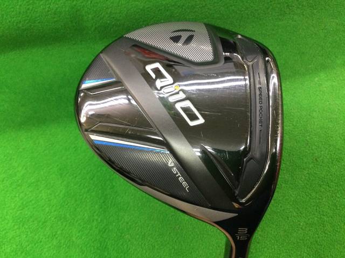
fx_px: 309
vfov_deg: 45.4
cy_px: 129
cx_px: 172
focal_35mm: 31
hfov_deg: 58.4
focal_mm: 3.3
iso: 125
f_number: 2.4
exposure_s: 1/30
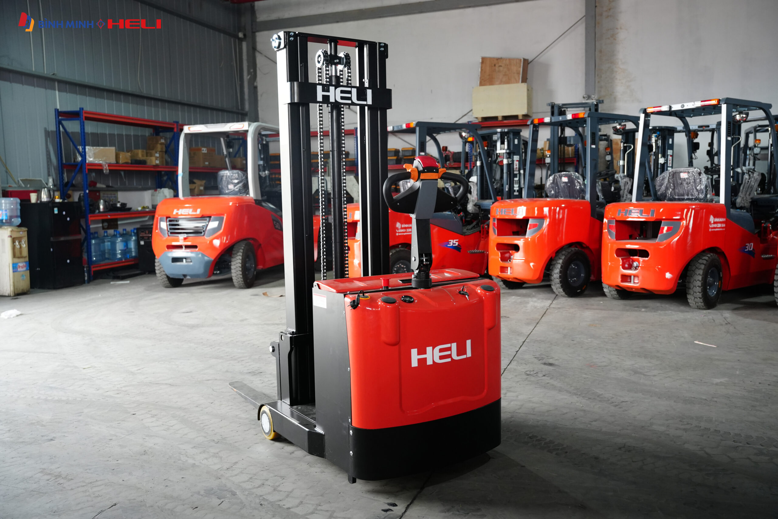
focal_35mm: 32
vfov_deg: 41.1
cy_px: 260
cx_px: 389
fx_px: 692
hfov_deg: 58.7
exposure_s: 1/125
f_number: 3.5
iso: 1600
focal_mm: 32
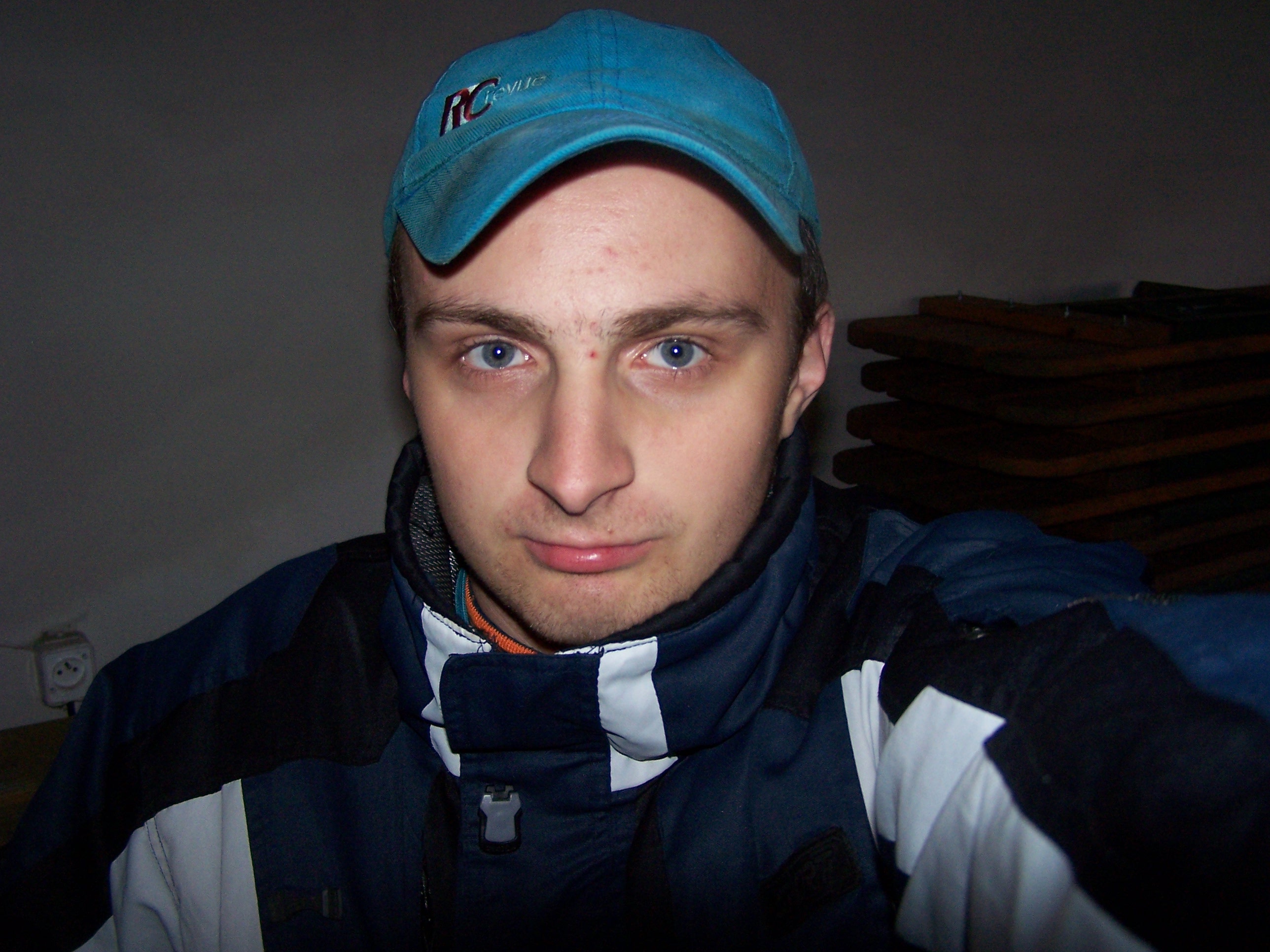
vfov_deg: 37.7
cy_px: 476
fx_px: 1394
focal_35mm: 38
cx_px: 635
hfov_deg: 49.0
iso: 140
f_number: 2.8
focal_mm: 6.3
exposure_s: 1/60
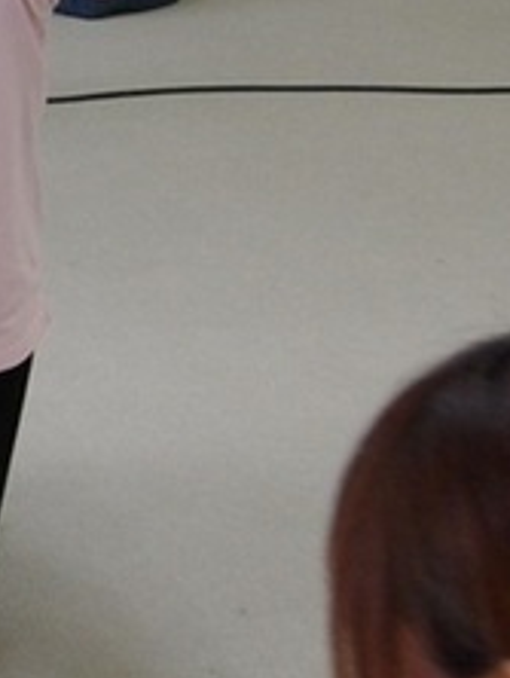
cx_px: -458
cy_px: 43
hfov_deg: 11.3
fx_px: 2372
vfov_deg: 16.0
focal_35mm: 121
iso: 475
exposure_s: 1/60
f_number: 3.7
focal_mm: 7.6
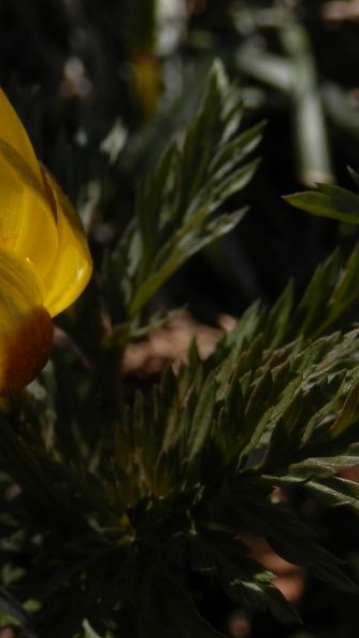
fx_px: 1217
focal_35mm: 72
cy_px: 322
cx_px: -35
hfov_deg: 16.3
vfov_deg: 29.3
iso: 80
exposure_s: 1/640
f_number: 4
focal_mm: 8.9
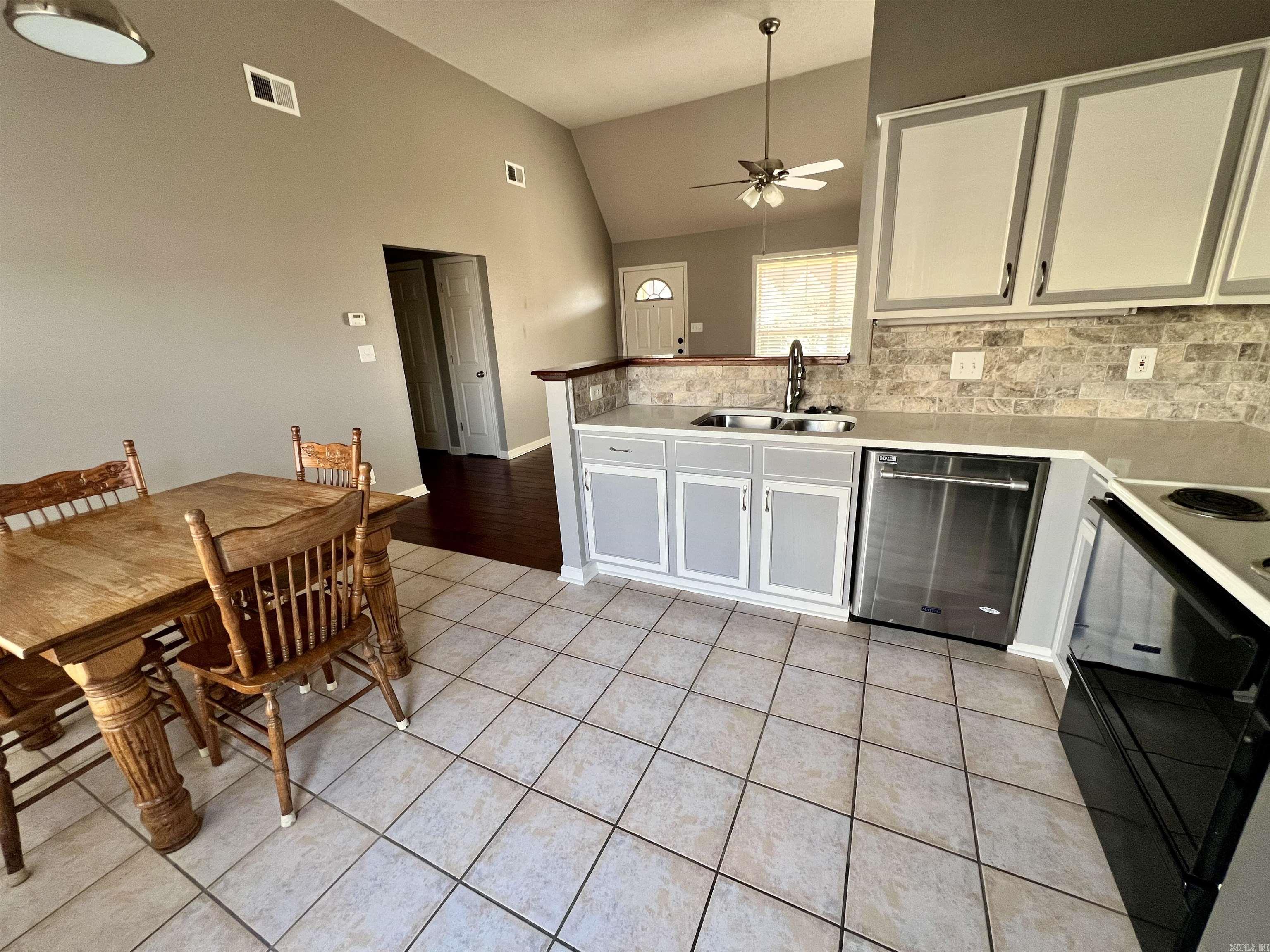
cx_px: 635
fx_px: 477
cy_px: 476
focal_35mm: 13
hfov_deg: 106.2
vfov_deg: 89.9
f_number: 1.8
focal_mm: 1.57
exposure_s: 1/99
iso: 125
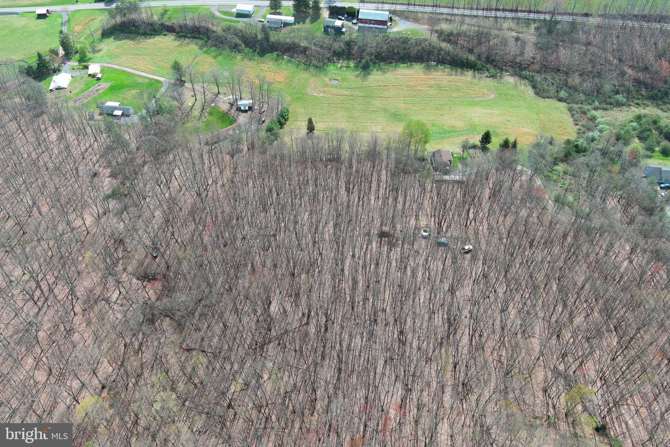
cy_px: 224
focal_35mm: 29
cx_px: 335
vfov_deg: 45.0
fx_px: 540
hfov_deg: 63.7
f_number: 2.8
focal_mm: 10.57
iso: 100
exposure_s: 1/495
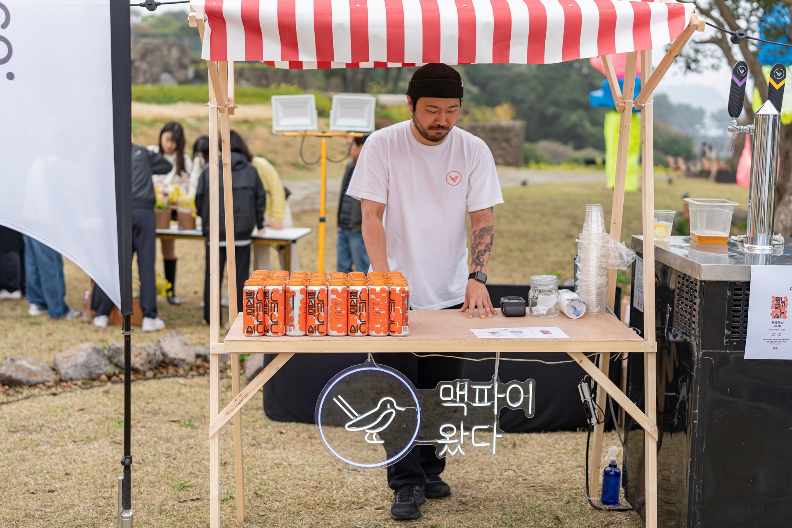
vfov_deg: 27.0
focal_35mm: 50
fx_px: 1100
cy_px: 264
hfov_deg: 39.6
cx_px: 396
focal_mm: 50
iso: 100
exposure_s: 1/2000
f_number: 2.2
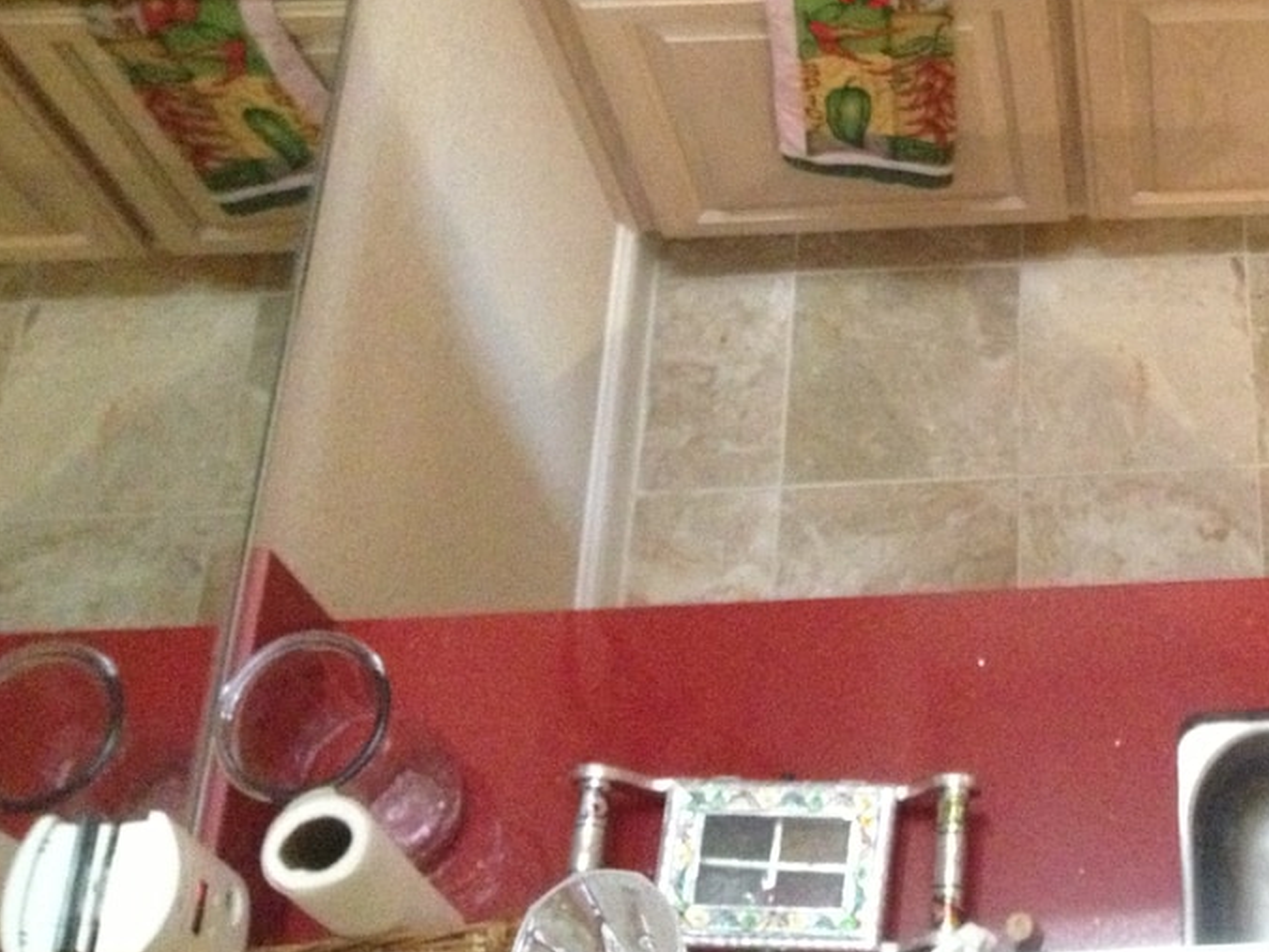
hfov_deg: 26.8
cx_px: 1236
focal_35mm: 69
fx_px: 2529
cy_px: 58
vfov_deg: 20.8
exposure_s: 1/15
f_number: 2.4
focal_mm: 4.28
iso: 800
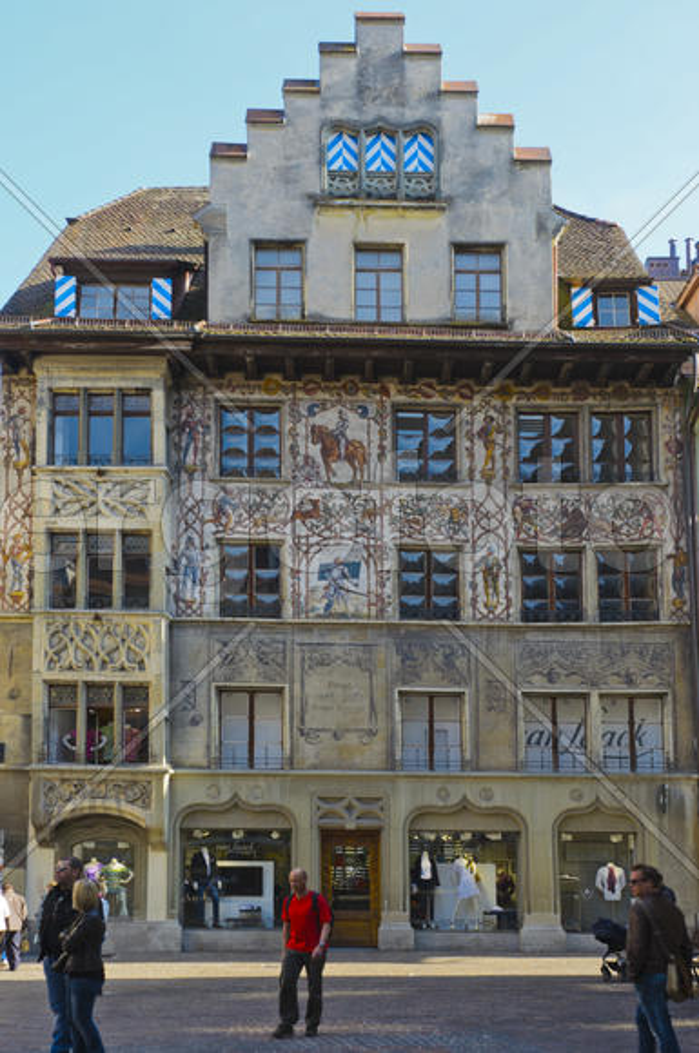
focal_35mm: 42
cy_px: 526
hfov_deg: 31.8
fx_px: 1227
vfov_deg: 46.5
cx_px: 350
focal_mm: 28
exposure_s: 1/90
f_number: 6.7
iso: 100
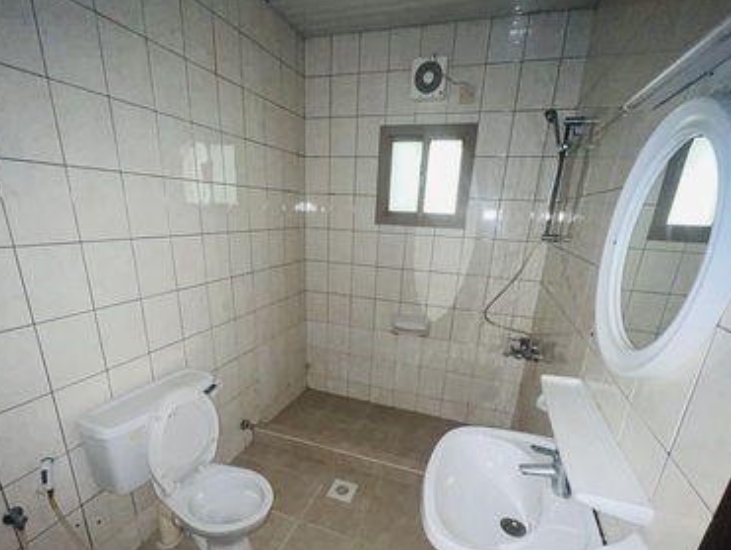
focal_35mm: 16
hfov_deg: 94.4
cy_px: 330
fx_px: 338
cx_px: 360
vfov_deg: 77.3
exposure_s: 1/34
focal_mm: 1.57
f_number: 1.8
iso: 125
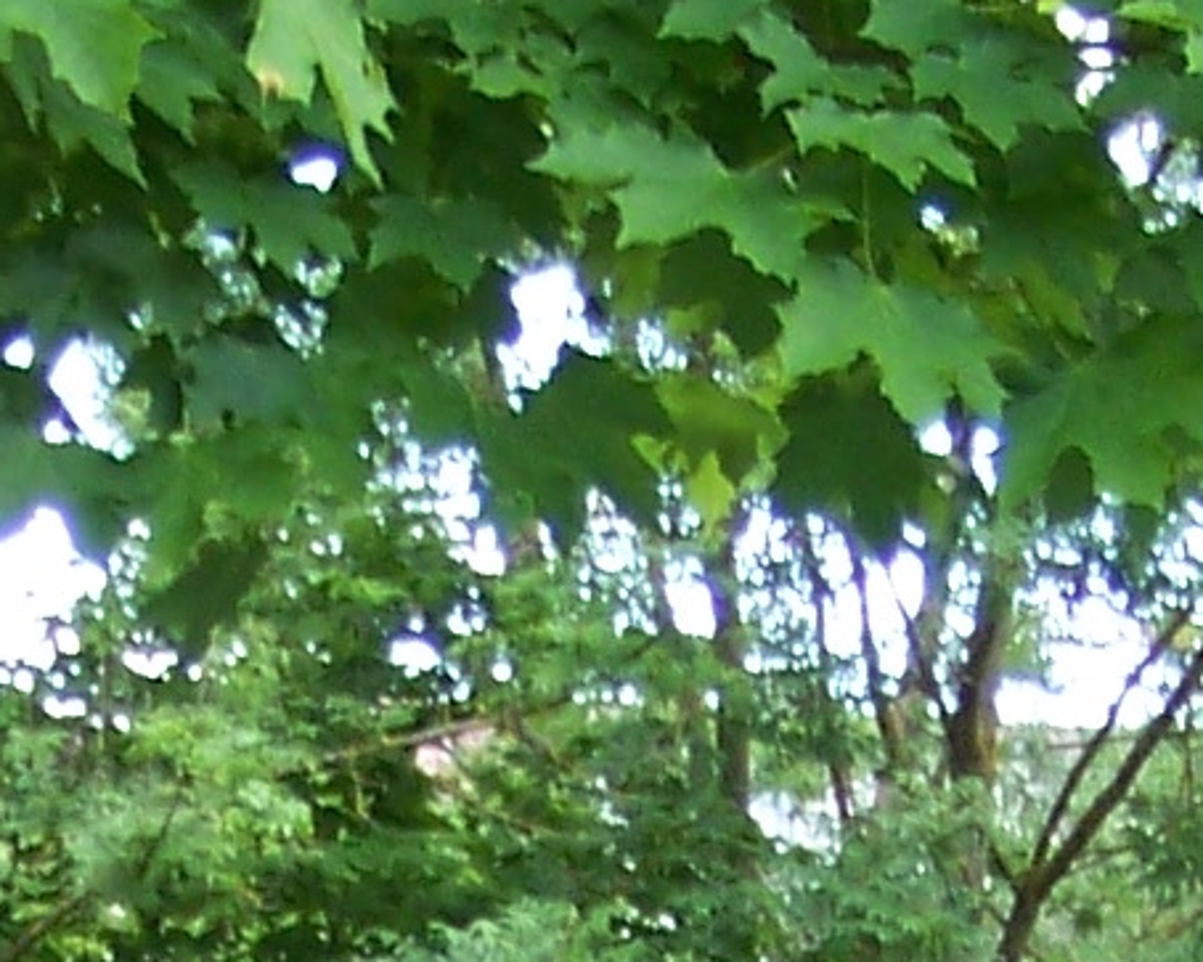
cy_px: 2223
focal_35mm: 251
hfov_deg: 7.7
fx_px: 8935
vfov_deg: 5.9
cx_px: 522
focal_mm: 6.3
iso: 64
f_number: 2.8
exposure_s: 1/60
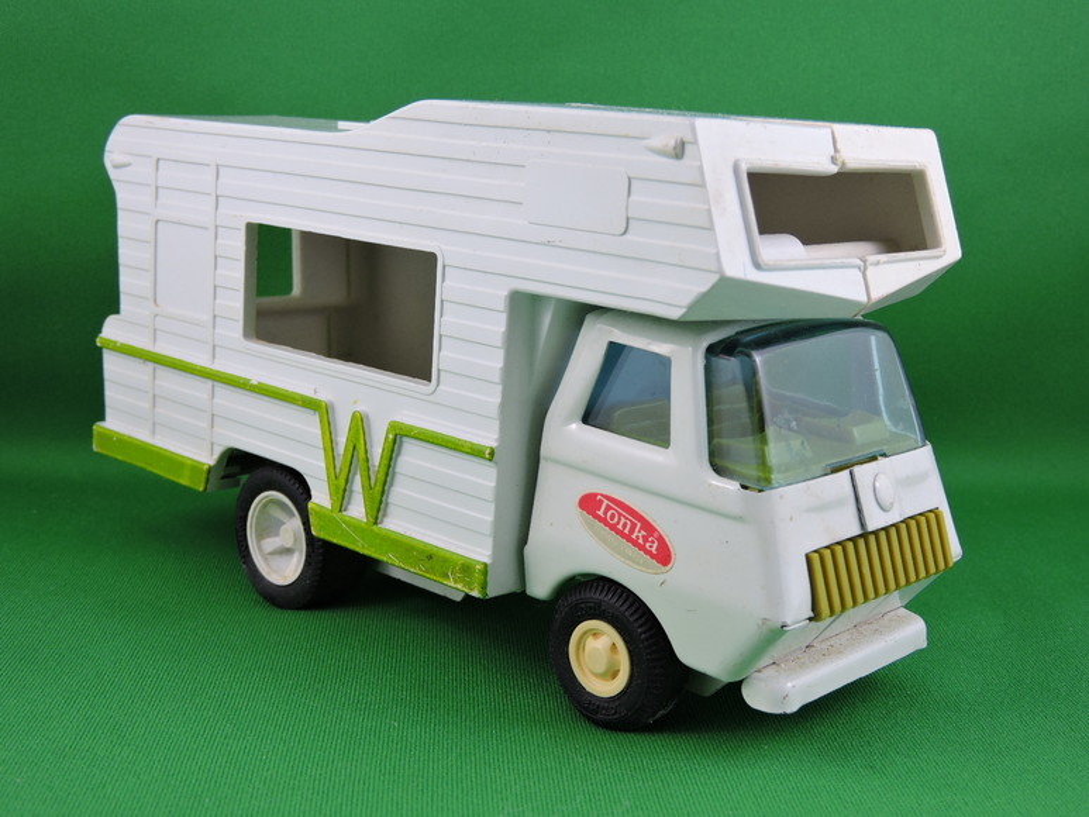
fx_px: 1573
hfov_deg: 38.2
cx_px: 544
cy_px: 408
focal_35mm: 50
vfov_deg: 29.1
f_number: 4
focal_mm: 9
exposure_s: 1/30
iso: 100
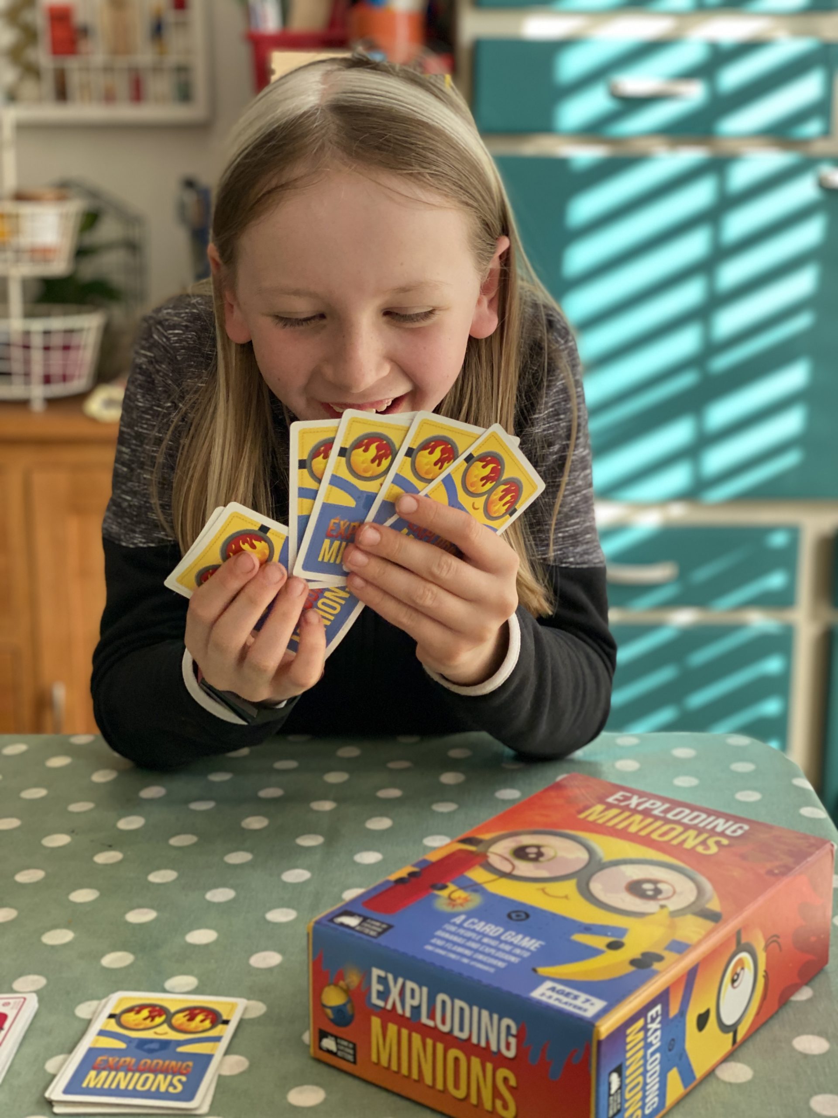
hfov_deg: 28.0
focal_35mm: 52
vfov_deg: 36.8
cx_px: 419
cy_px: 559
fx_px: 1678
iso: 80
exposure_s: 1/122
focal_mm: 6
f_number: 2
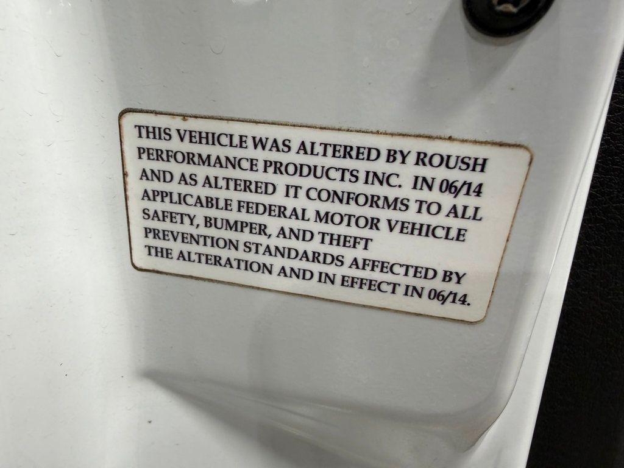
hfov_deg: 71.6
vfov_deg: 56.8
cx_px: 312
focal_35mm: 24
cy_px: 234
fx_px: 433
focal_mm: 2.22
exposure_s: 1/120
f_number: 2.2
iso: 80
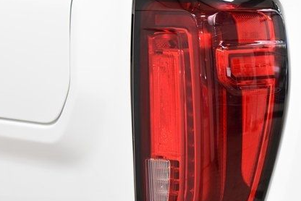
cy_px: 123
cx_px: 200
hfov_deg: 19.6
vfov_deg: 13.2
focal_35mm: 104
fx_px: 868
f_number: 4
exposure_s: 1/60
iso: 1600
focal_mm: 45
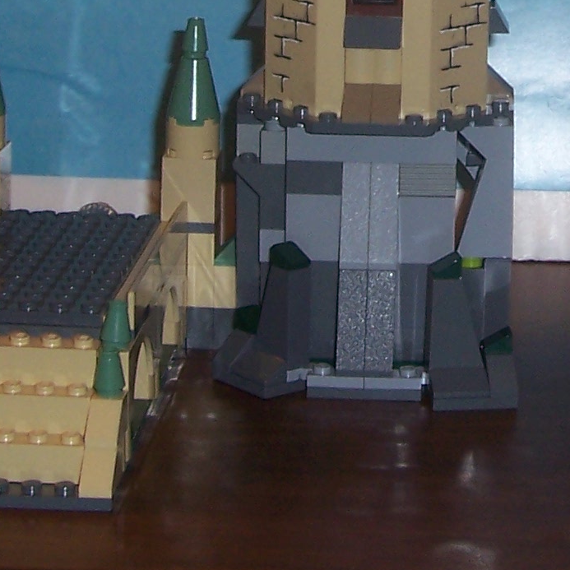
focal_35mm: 111
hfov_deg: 15.4
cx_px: 583
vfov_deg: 15.0
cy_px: -161
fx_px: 2068
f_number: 2.7
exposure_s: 1/60
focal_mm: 5.6
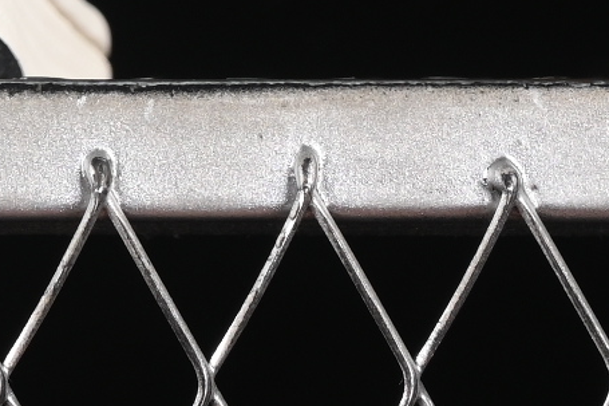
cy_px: -699
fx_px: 7762
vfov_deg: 3.0
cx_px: -721
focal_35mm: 459
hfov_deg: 4.4
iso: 160
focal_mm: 50
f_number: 6.3
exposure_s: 1/60
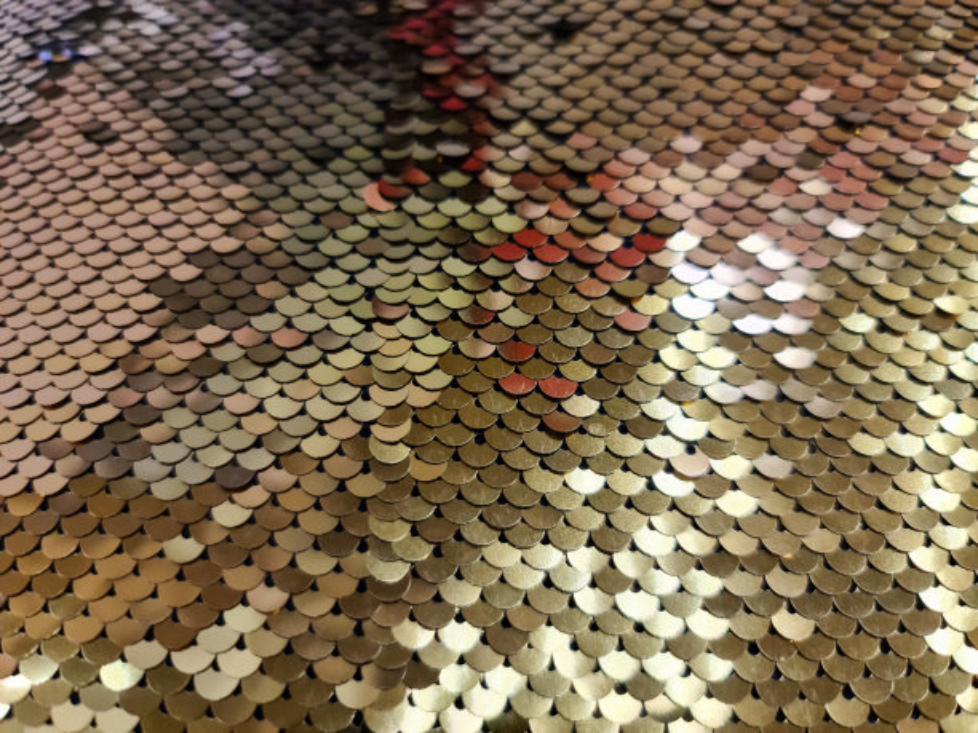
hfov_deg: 69.4
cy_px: 366
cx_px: 489
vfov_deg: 54.9
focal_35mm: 25
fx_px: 706
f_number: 1.8
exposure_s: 1/50
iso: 50
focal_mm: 7
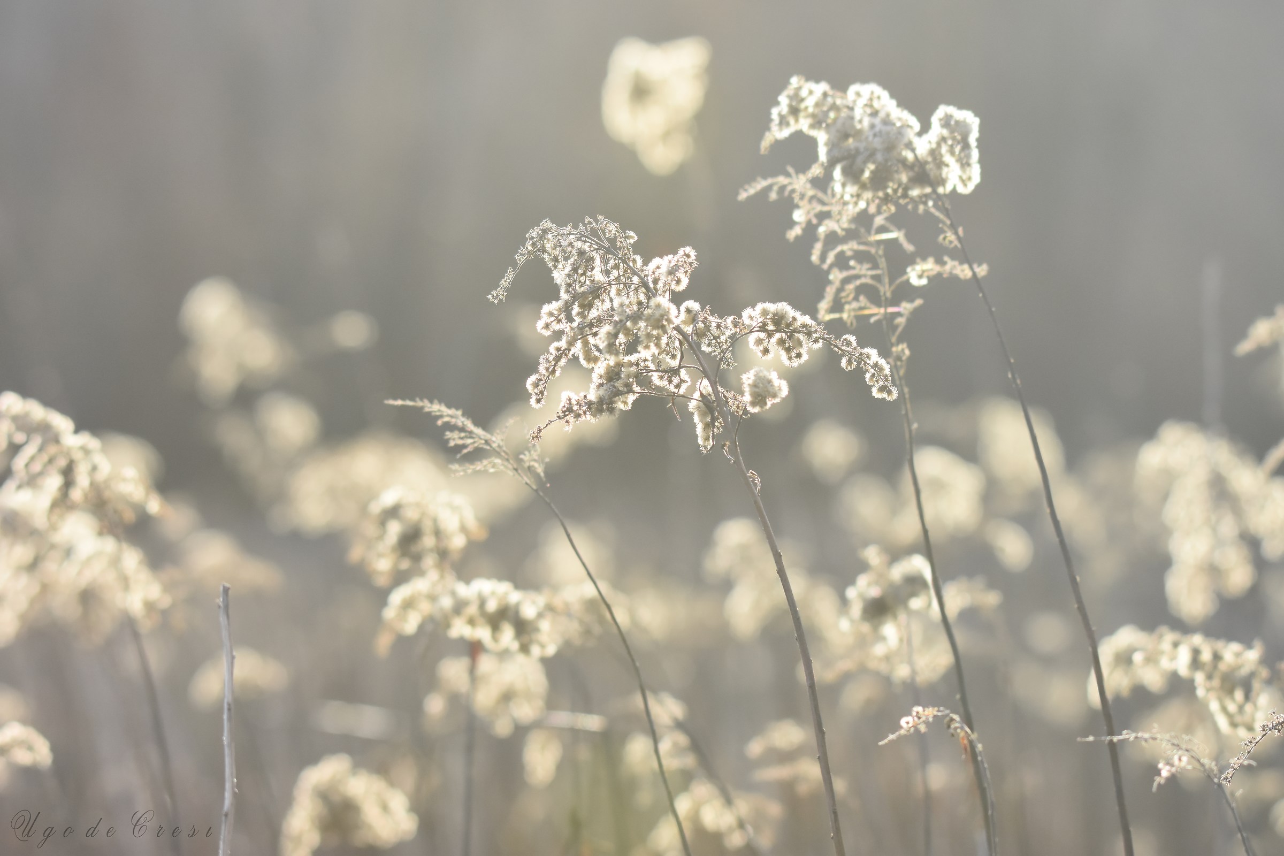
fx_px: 8024
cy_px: 428
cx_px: 642
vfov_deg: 6.1
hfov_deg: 9.1
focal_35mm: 225
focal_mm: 150
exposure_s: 1/800
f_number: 7.1
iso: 800
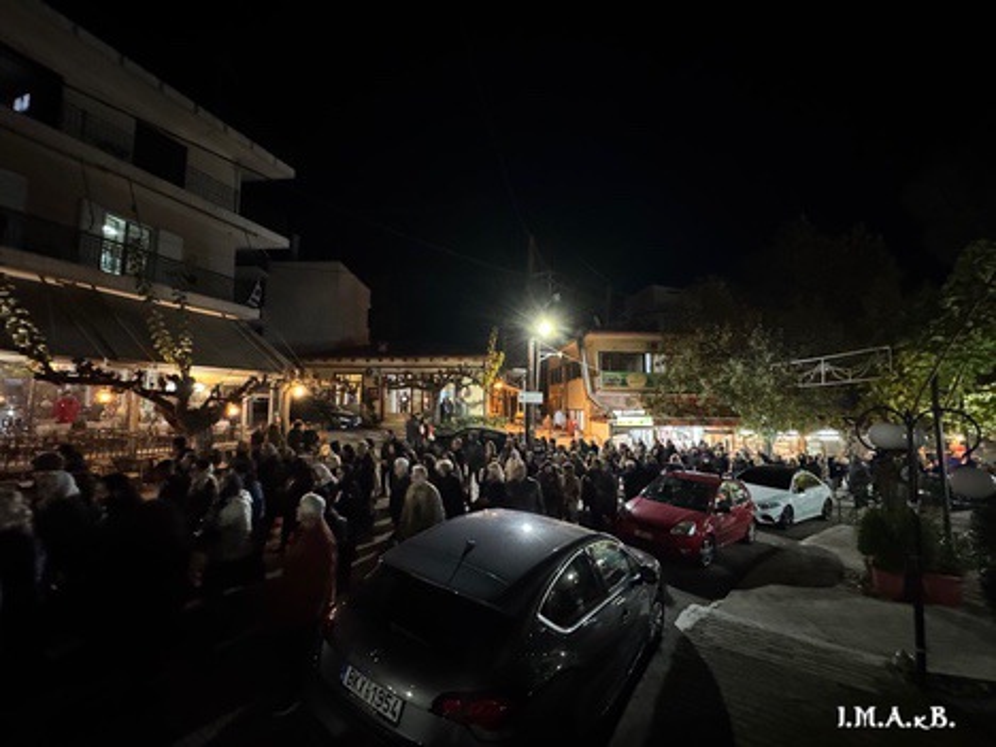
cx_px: 498
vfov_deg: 85.7
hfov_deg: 102.1
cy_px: 374
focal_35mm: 14
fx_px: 403
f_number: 2.2
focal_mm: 2.22
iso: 1600
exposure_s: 1/25
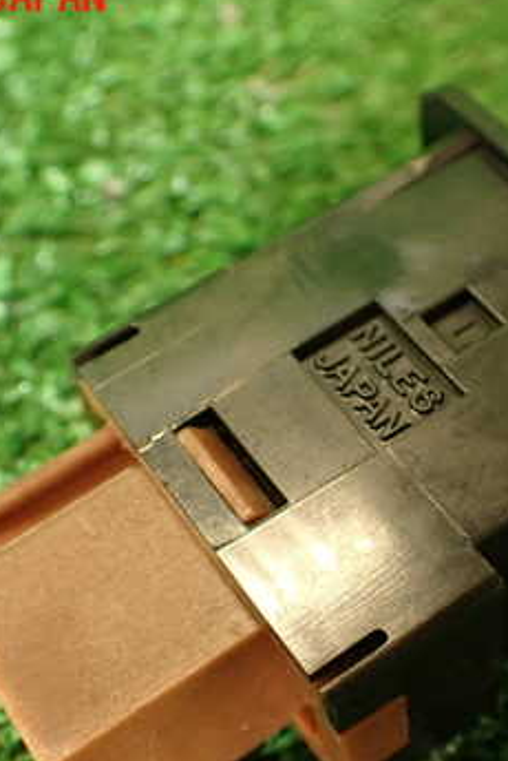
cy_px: 467
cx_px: 367
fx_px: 1225
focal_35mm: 58
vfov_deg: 34.3
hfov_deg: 23.2
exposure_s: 1/30
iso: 200
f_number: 2.4
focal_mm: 5.79
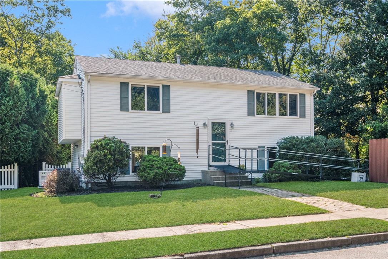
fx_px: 388
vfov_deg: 36.9
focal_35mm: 36
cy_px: 130
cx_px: 194
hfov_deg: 53.1
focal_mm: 24
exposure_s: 1/200
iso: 400
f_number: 14
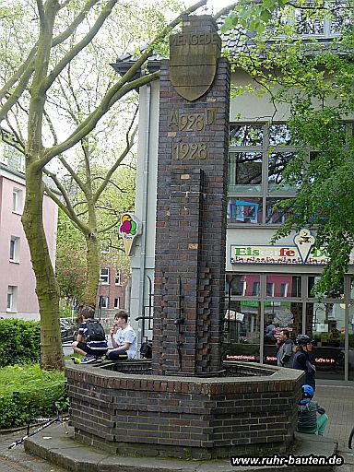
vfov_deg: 31.7
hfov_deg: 24.0
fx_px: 832
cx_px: 177
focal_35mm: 61
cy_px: 236
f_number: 4.3
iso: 125
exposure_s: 1/80
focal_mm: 10.9
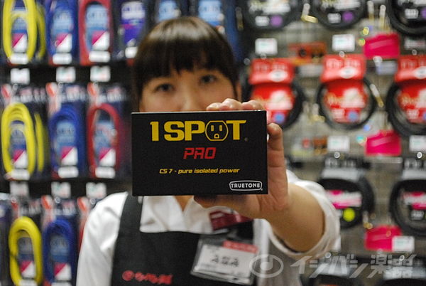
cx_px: 213
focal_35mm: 82
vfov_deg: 16.6
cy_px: 143
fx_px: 978
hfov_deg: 24.6
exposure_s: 1/160
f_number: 6.3
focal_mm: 55
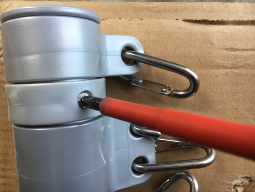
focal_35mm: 29
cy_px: 96
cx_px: 128
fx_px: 214
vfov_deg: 48.2
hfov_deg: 61.7
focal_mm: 4.15
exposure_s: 1/60
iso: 32
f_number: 2.2
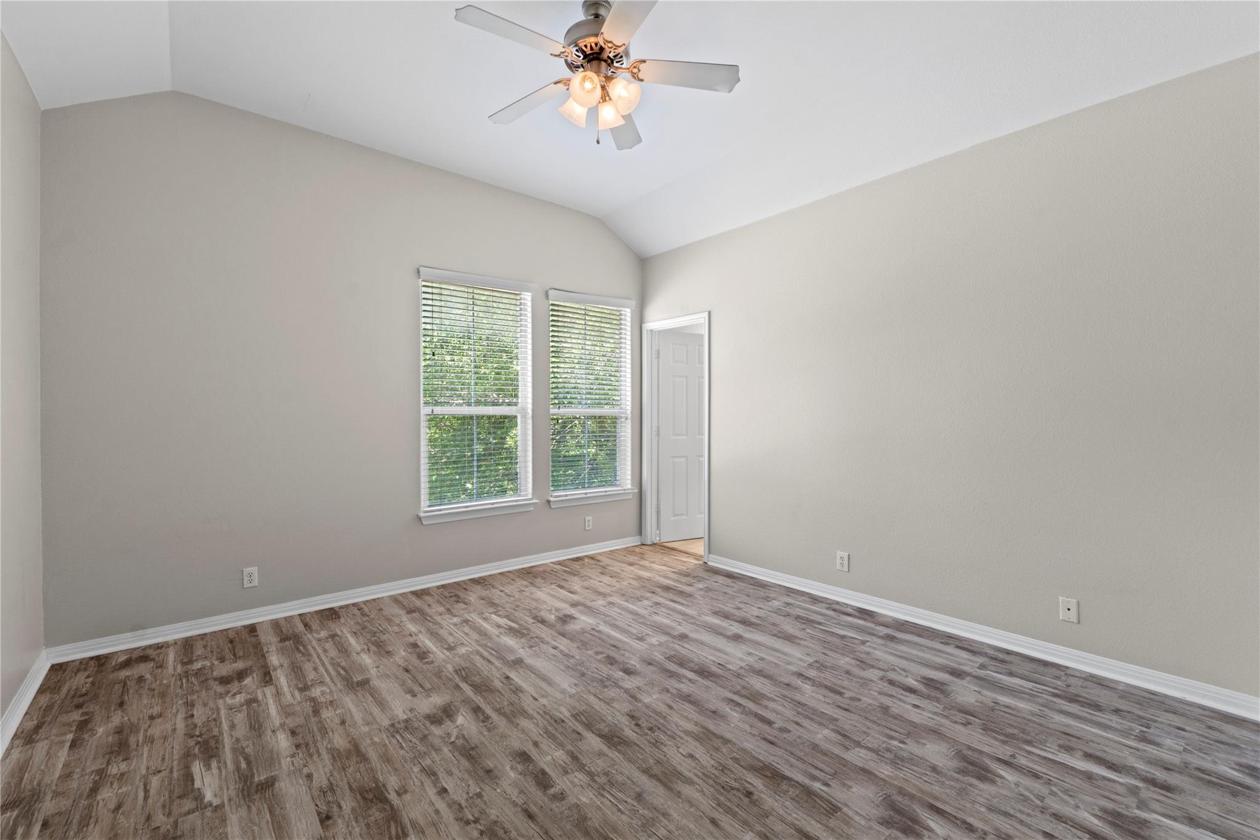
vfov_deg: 77.3
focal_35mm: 15
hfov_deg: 100.4
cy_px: 420
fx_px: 525
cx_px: 630
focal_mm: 10
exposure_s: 2
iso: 250
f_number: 11
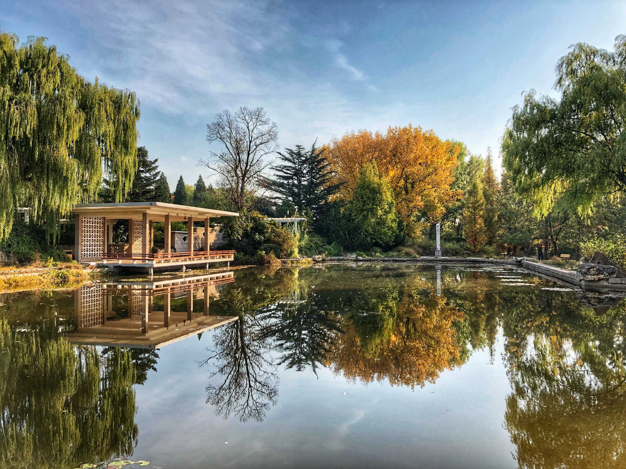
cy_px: 234
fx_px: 524
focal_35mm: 29
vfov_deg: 48.2
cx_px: 313
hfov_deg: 61.7
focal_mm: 3.99
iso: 20
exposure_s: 1/425
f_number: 1.8
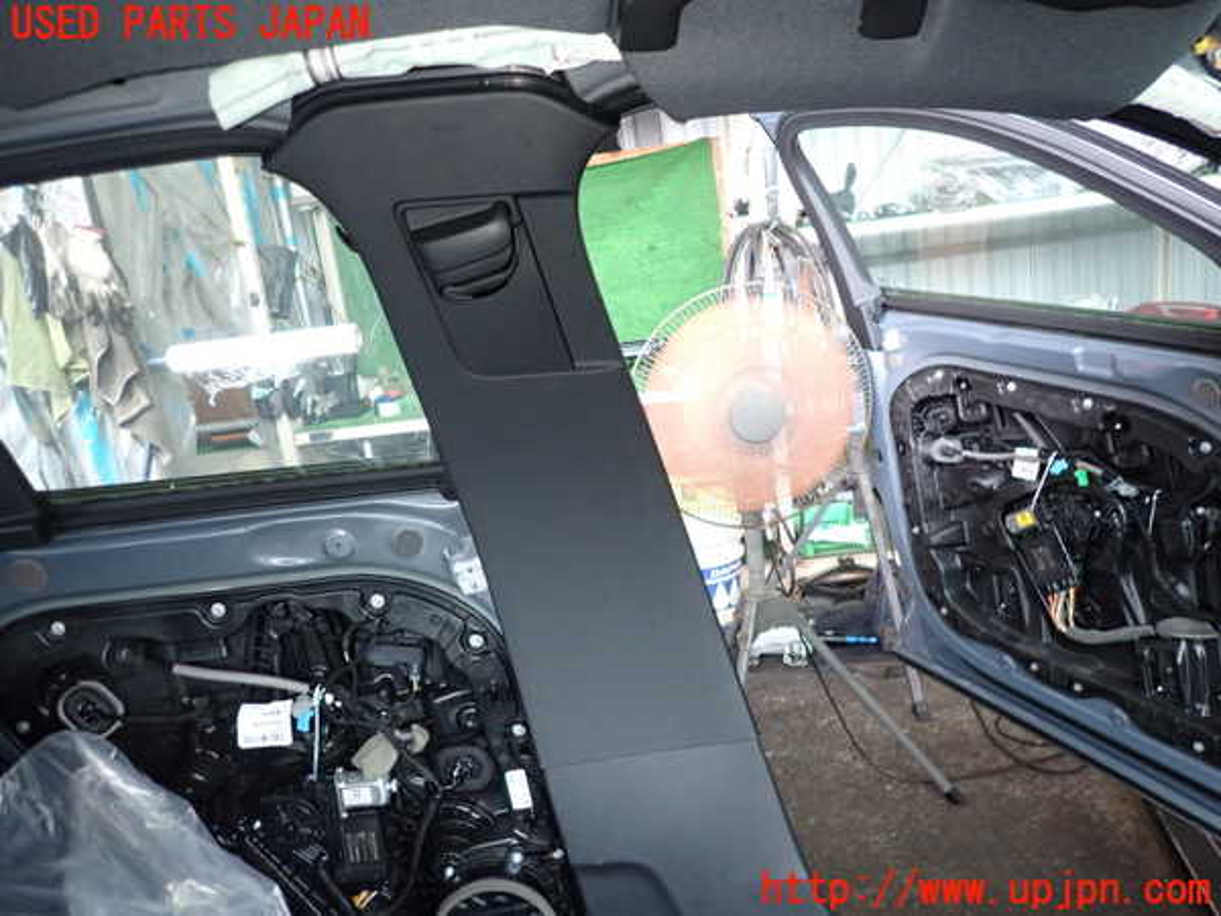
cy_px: 458
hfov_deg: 69.4
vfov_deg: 54.9
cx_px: 610
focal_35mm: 25
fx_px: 882
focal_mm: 4.5
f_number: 2
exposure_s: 1/30
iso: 250
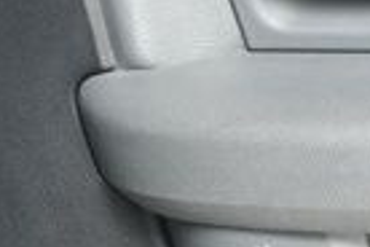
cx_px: 837
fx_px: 2281
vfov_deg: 6.1
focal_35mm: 222
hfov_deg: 8.6
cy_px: 349
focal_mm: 20
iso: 100
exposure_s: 1/160
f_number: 3.5
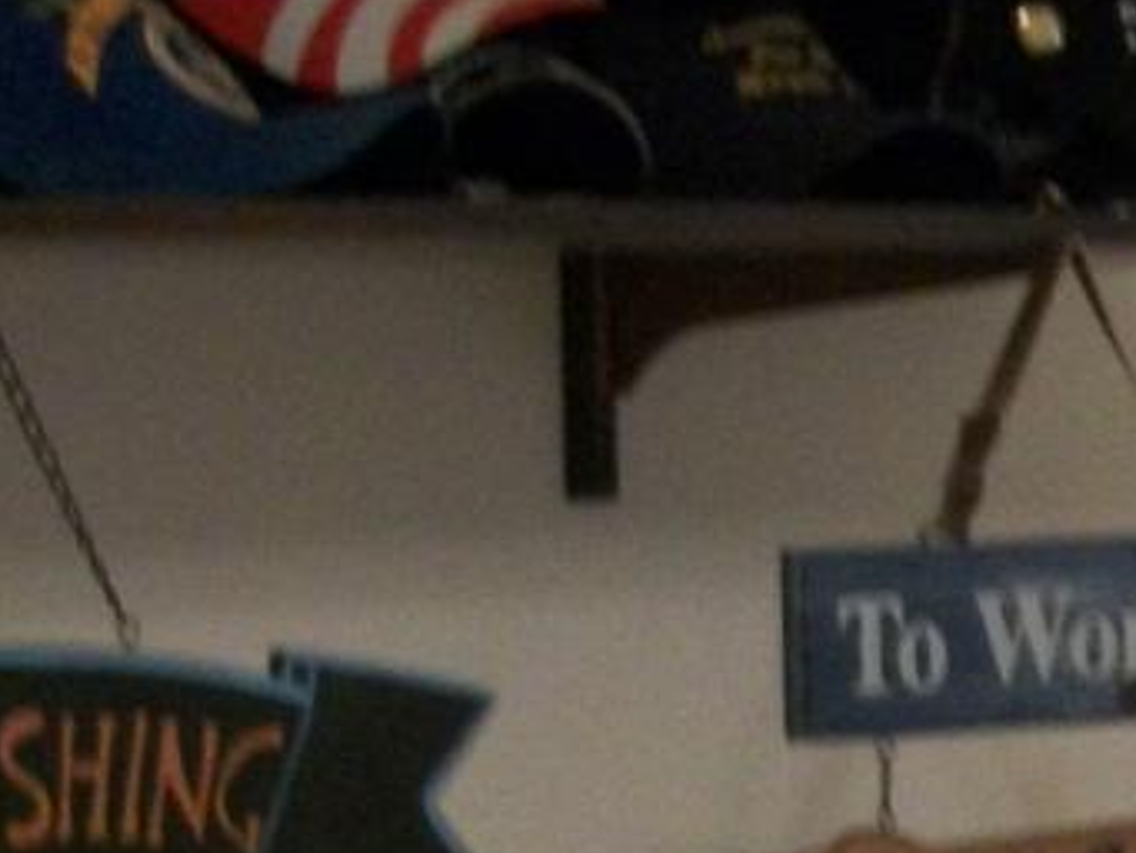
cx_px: 1912
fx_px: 6303
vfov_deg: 7.7
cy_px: 940
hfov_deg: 9.9
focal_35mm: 192
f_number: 2.9
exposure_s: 1/20
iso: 160
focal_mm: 5.7
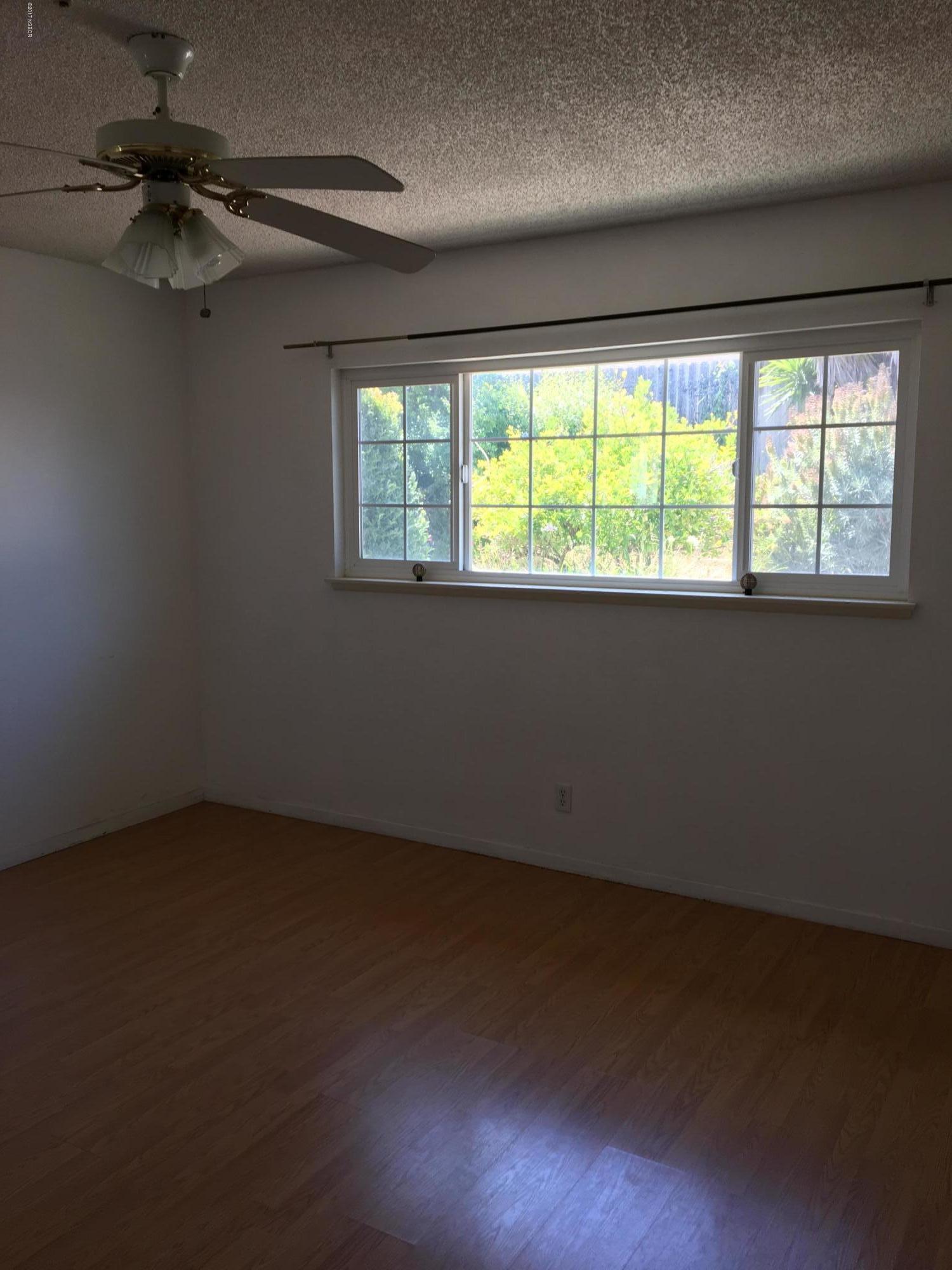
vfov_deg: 61.7
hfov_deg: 48.2
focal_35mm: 29
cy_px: 635
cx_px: 476
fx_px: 1063
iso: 32
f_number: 2.2
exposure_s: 1/60
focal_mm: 4.15
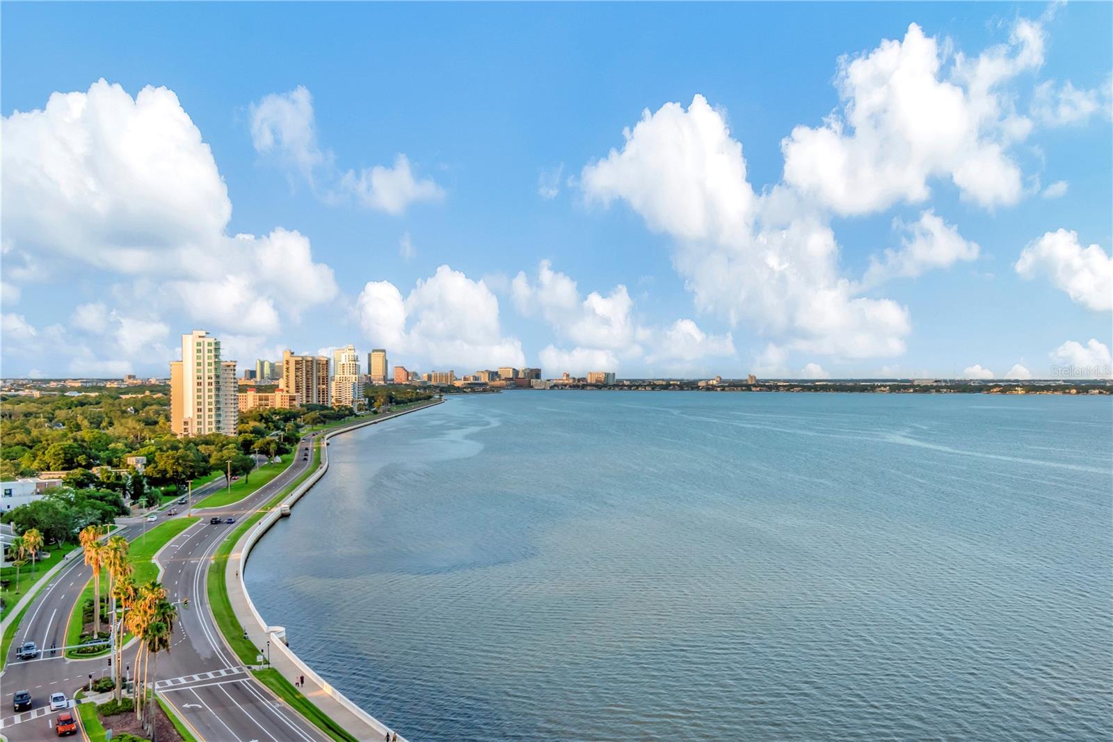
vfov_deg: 43.6
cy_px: 371
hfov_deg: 61.9
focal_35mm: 30
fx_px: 927
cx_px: 556
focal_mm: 20
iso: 640
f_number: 10
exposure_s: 1/200
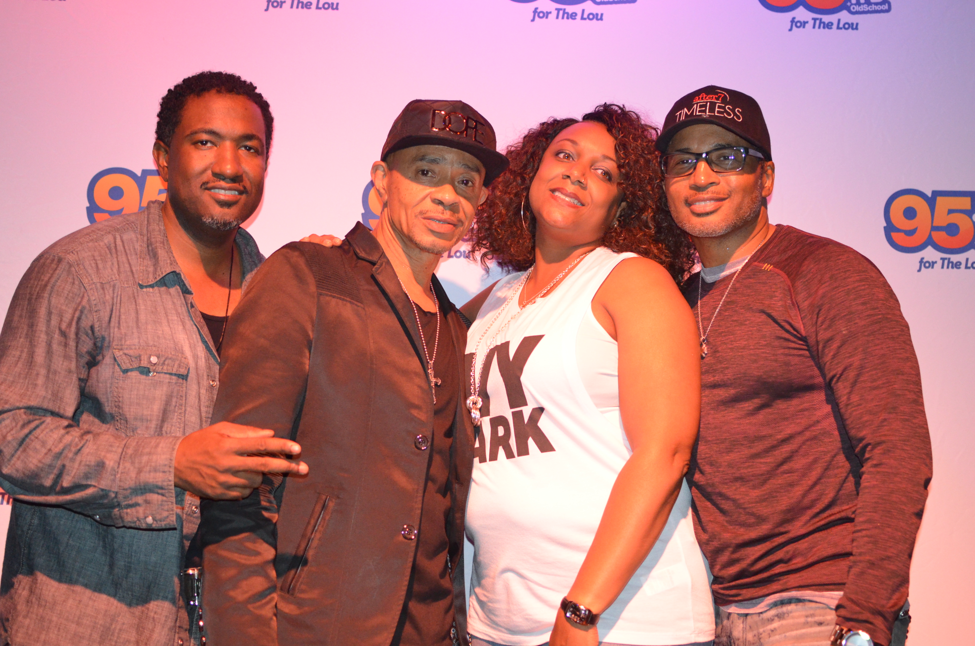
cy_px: 323
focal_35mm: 52
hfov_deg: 37.9
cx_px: 488
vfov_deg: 25.6
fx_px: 1419
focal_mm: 35
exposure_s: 1/60
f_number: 2.8
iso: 2200
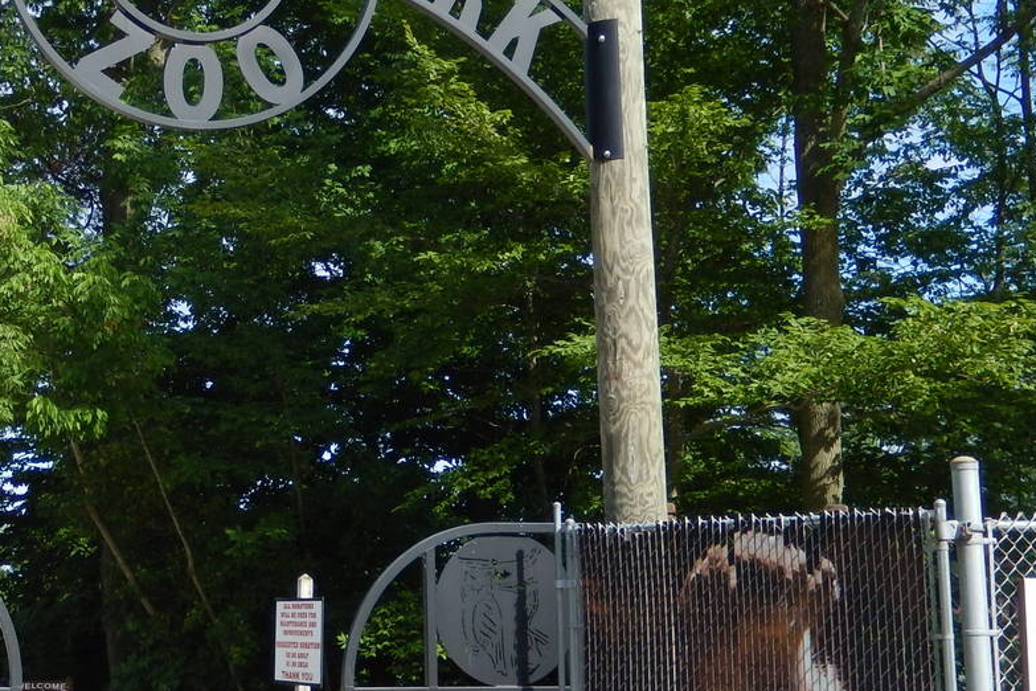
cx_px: 163
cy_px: 294
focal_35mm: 68
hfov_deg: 28.8
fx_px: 1957
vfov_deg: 20.0
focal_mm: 5.7
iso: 125
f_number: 3.8
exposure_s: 1/640
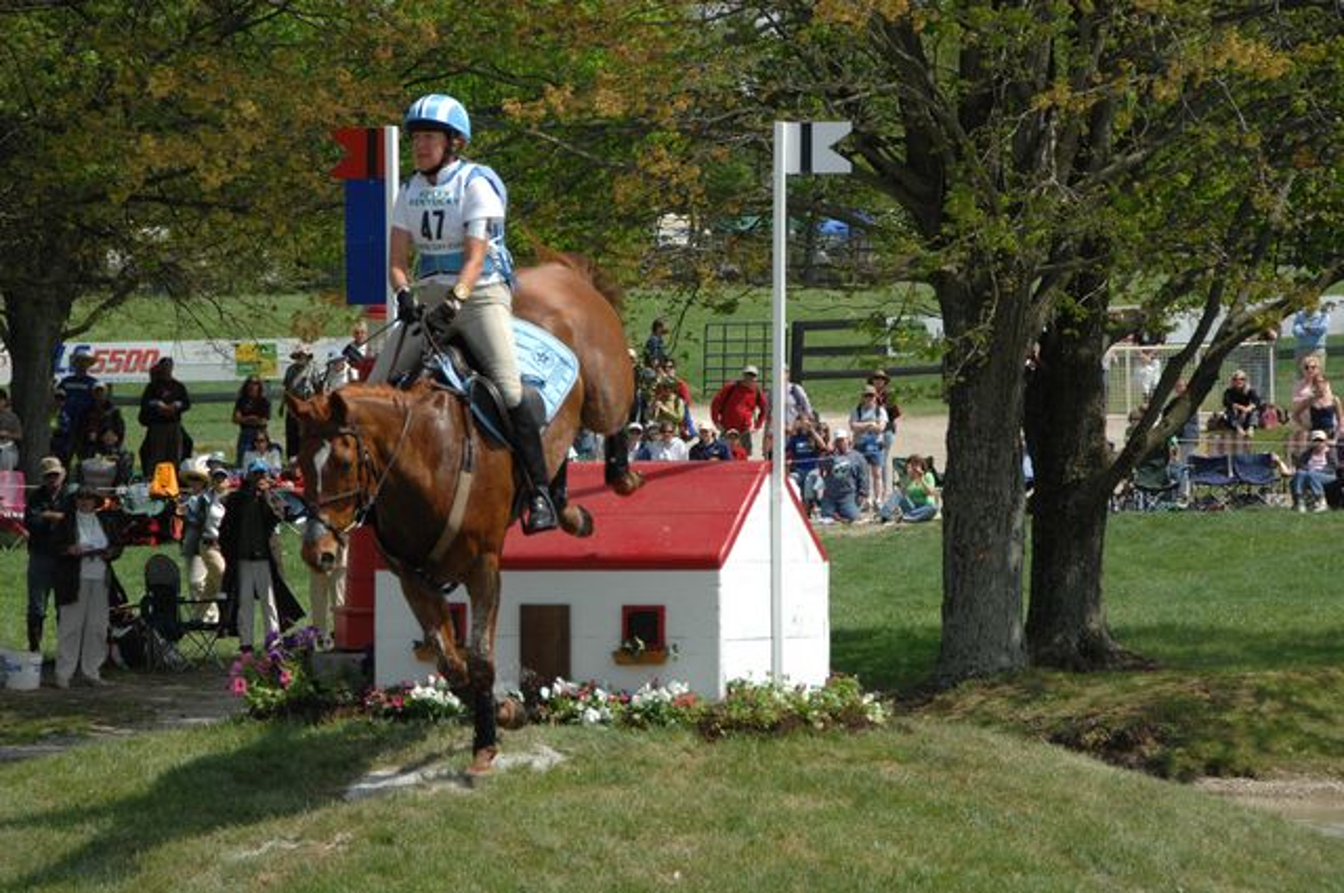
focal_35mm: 180
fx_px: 6711
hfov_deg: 11.4
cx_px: 672
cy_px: 446
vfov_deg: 7.6
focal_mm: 120
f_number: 7.6
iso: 500
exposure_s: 1/1000
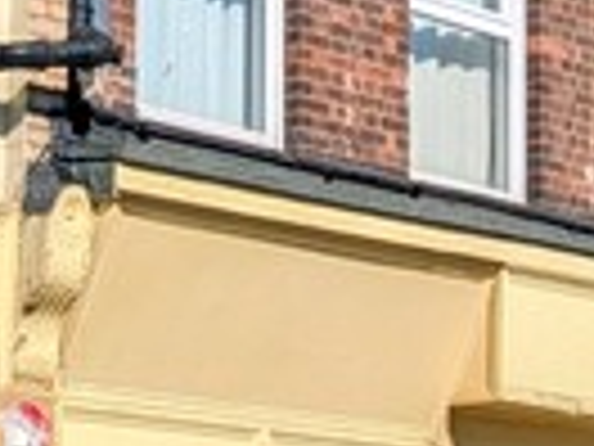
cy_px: 70
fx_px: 3329
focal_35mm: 194
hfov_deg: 10.0
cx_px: 742
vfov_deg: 7.6
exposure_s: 1/3378
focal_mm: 5.43
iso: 50
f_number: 1.89
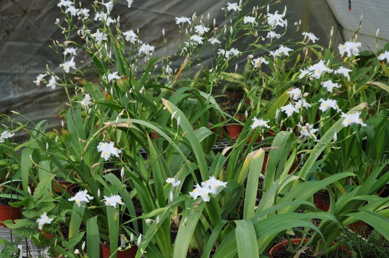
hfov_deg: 29.3
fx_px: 745
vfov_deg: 19.7
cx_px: 194
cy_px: 129
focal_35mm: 69
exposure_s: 1/160
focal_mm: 46
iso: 200
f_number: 6.3
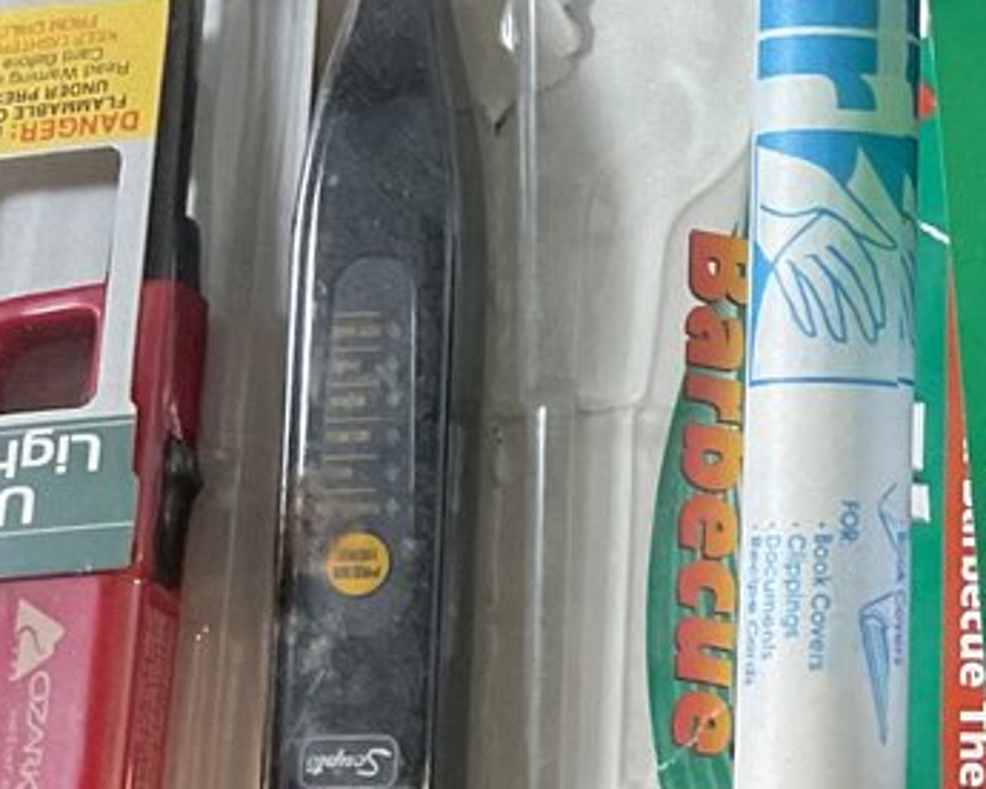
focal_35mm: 124
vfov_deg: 12.4
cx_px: 1939
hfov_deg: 13.4
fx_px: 3619
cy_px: 219
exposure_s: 1/60
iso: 125
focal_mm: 3
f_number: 1.8
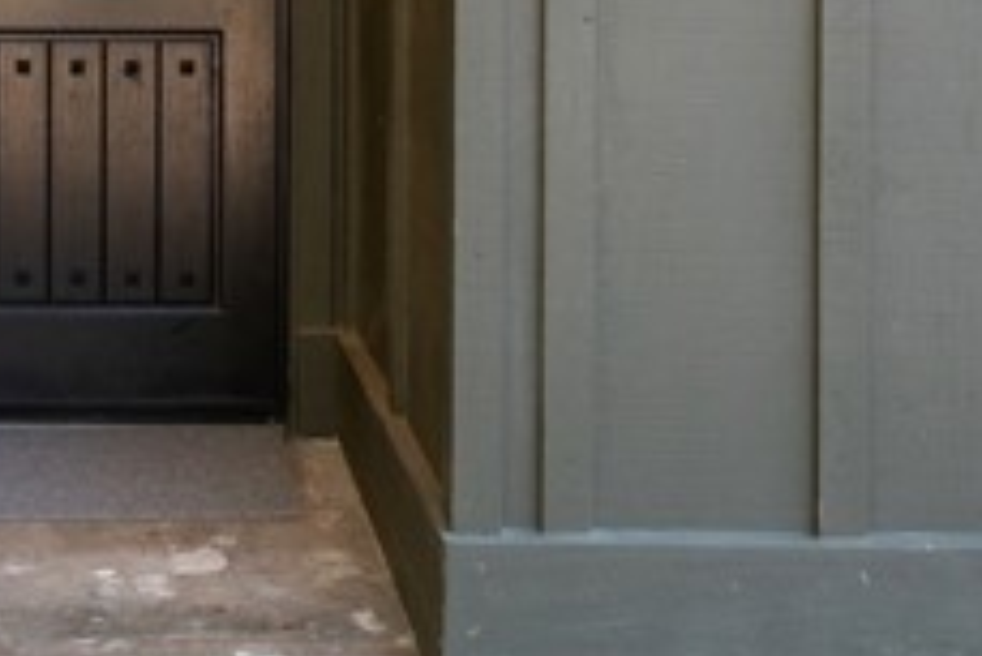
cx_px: 69
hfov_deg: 28.7
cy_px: -32
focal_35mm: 67
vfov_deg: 19.6
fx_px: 1829
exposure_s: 1/100
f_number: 8
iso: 250
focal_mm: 24
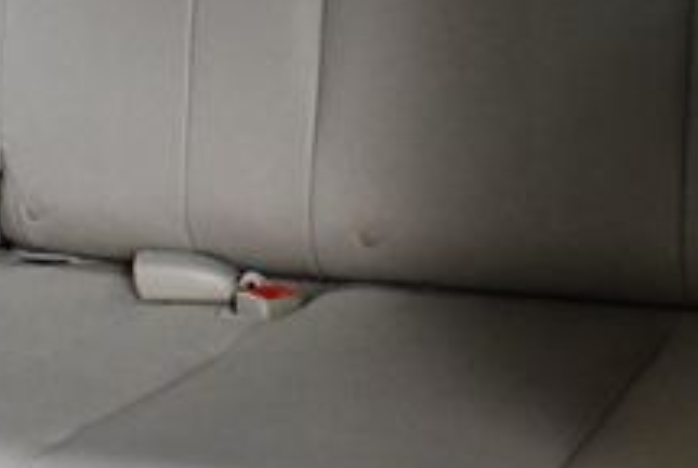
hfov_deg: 18.7
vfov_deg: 12.8
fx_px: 2077
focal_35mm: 107
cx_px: 58
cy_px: 58
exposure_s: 1/80
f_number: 3.5
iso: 3200
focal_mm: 18
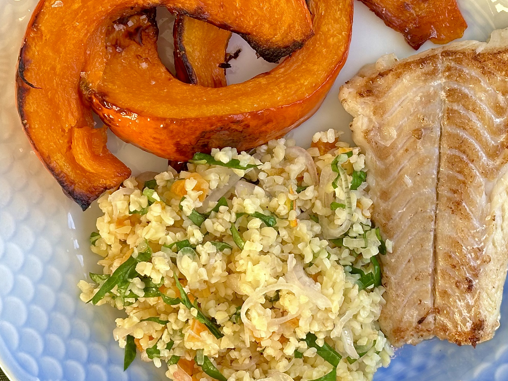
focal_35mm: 98
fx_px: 1438
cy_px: 172
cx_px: 316
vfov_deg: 15.1
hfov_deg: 20.0
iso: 50
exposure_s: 1/121
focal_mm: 6.86
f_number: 1.78
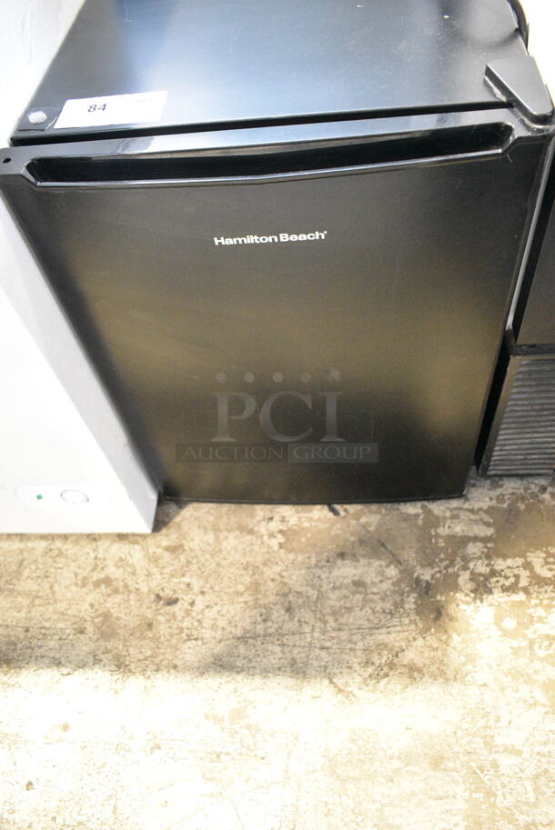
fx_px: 623
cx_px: 278
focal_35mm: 27
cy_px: 415
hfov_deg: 48.0
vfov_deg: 67.3
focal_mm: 18
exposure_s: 1/60
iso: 6400
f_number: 4
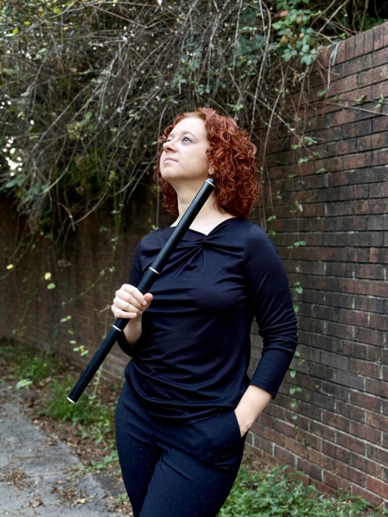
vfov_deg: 39.7
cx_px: 194
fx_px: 717
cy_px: 258
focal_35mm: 48
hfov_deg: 30.3
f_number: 1.78
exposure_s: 1/117
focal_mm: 6.76
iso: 100
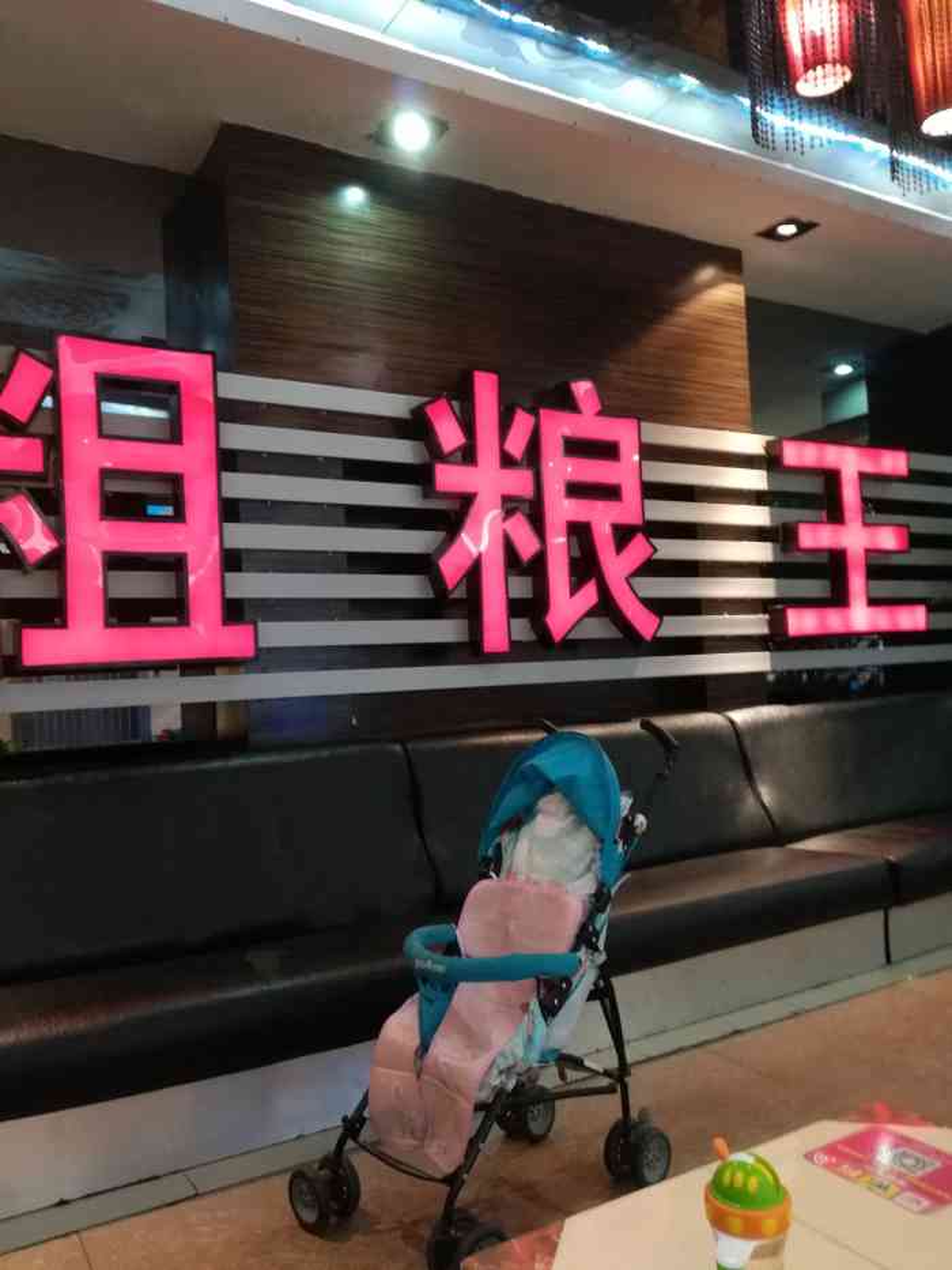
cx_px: 476
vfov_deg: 67.3
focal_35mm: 26
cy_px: 635
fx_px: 953
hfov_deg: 53.1
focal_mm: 3.83
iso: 500
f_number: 2.2
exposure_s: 1/20
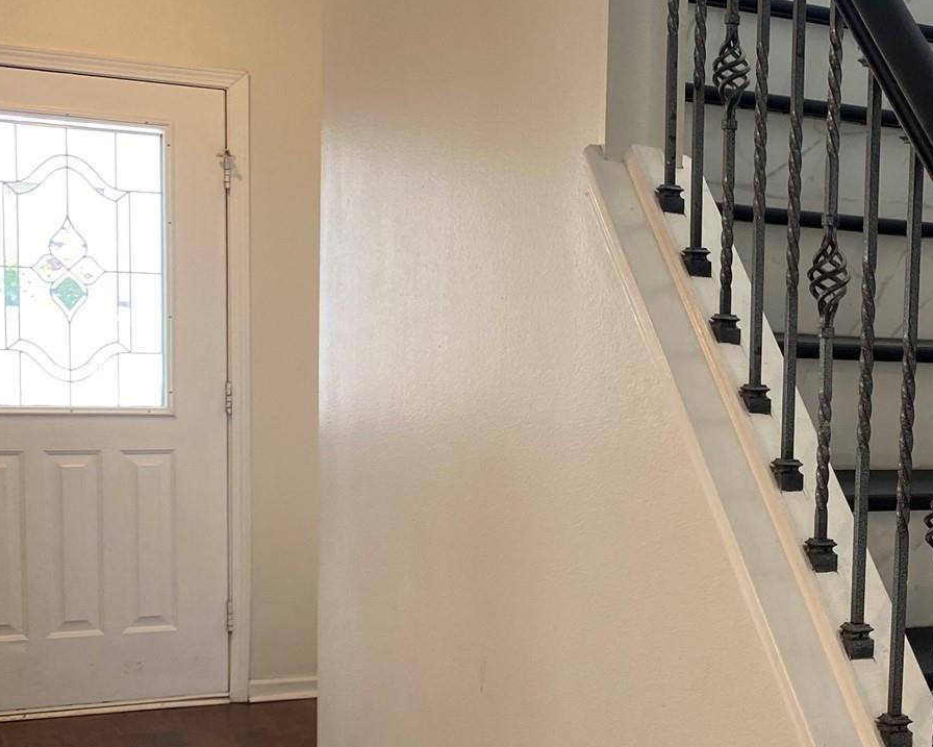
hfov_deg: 29.9
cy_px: 496
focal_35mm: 58
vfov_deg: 26.1
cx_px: 970
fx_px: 1602
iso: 80
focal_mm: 4.25
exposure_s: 1/60
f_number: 1.8
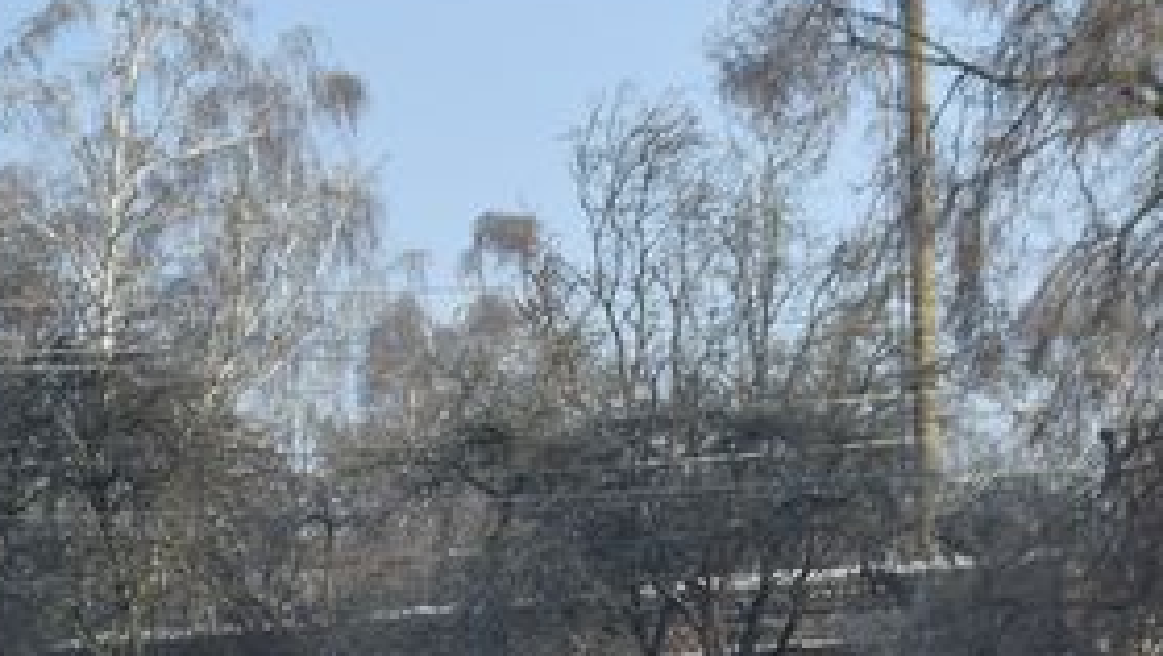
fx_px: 7141
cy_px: 778
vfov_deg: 5.2
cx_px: 1229
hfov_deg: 9.2
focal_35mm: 231
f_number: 5.6
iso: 200
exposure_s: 1/500
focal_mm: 55
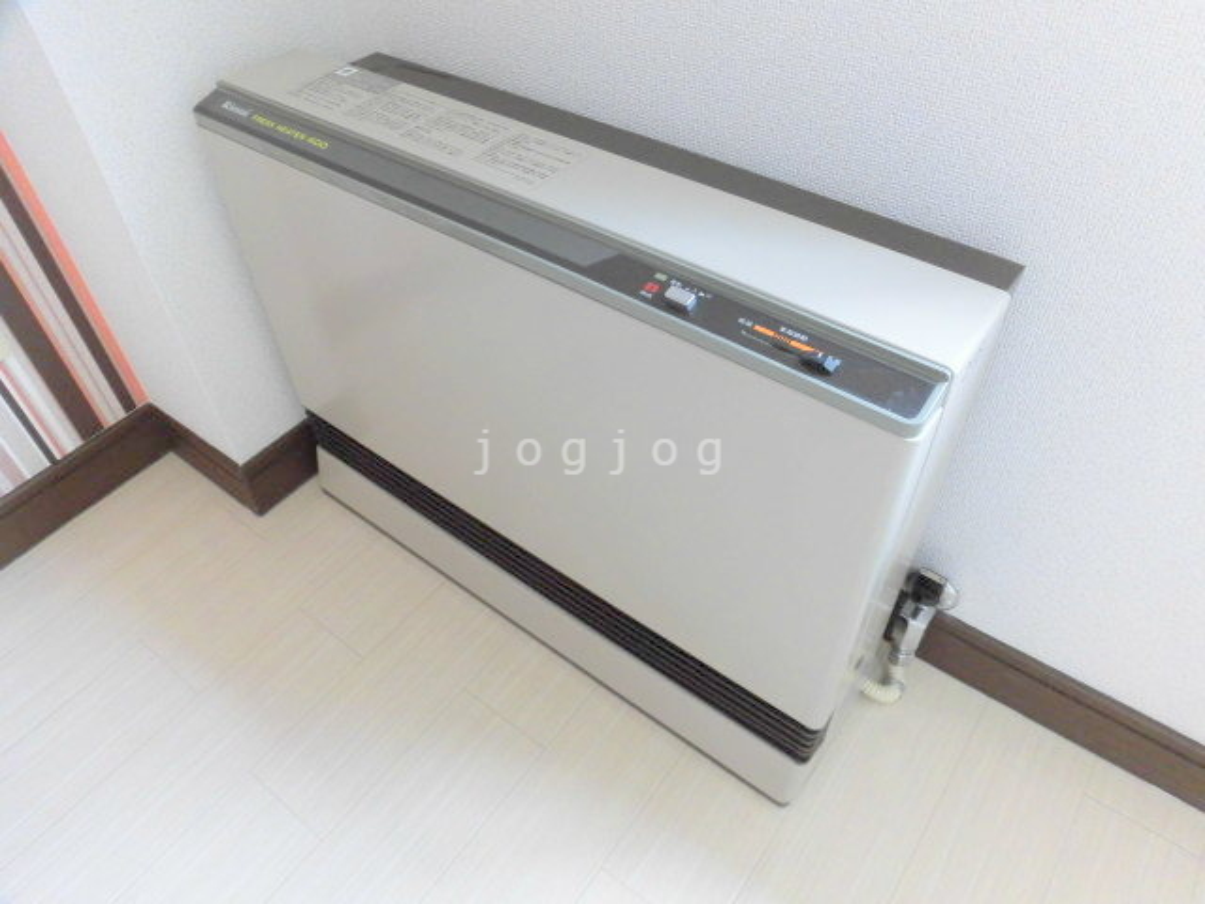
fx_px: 835
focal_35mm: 24
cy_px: 452
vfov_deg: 56.8
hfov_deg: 71.6
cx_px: 602
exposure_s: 1/50
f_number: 3.1
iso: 200
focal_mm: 4.3
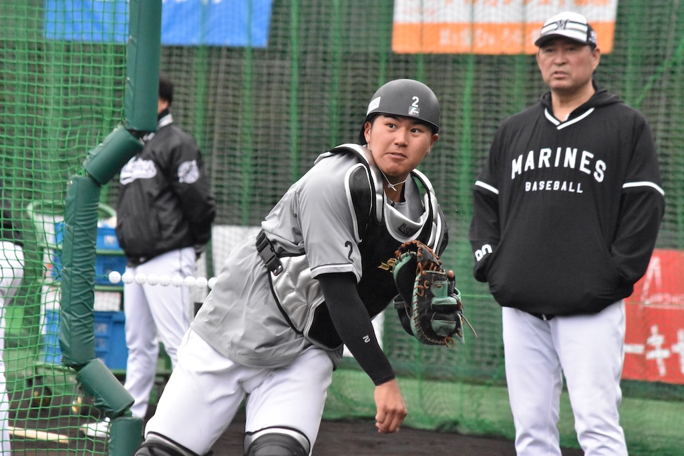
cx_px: 342
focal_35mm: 330
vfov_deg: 4.2
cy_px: 228
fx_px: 6270
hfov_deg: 6.2
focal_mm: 220
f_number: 9
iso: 10000
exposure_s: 1/4000
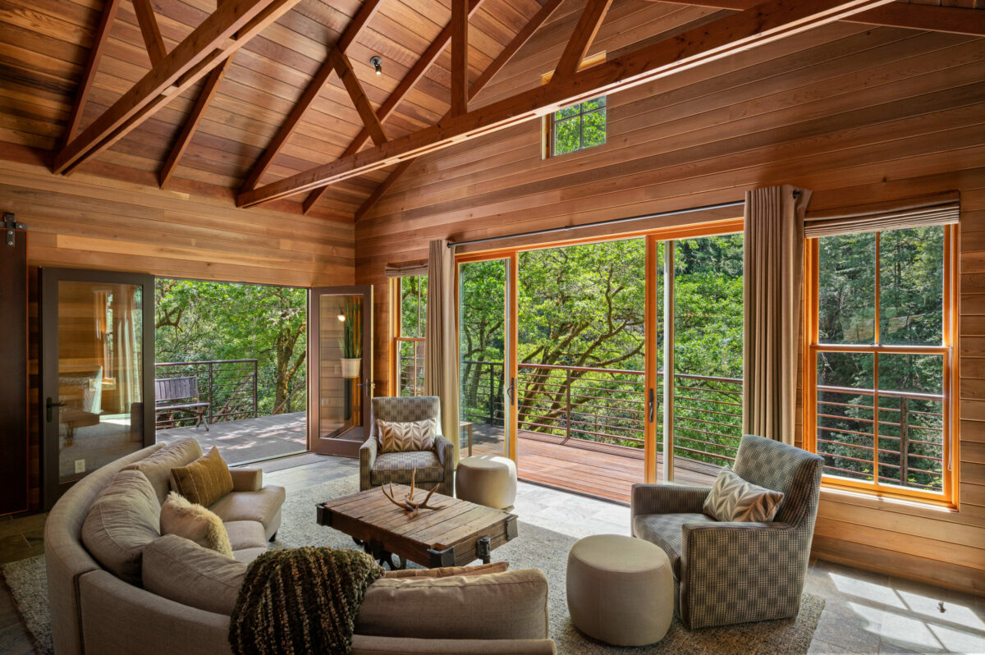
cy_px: 328
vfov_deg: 65.9
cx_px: 492
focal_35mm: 18
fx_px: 506
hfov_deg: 88.5
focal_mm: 18.5
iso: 400
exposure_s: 1/13
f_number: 9
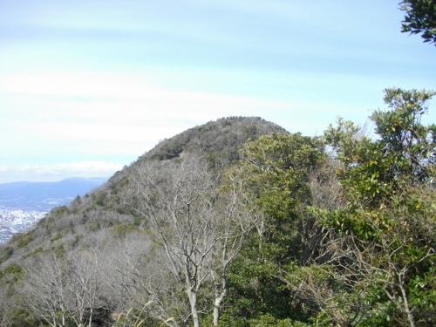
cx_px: 218
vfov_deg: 44.2
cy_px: 164
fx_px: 403
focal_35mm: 32
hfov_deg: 56.8
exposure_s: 1/1000
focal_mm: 5.7
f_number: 2.9
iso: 100
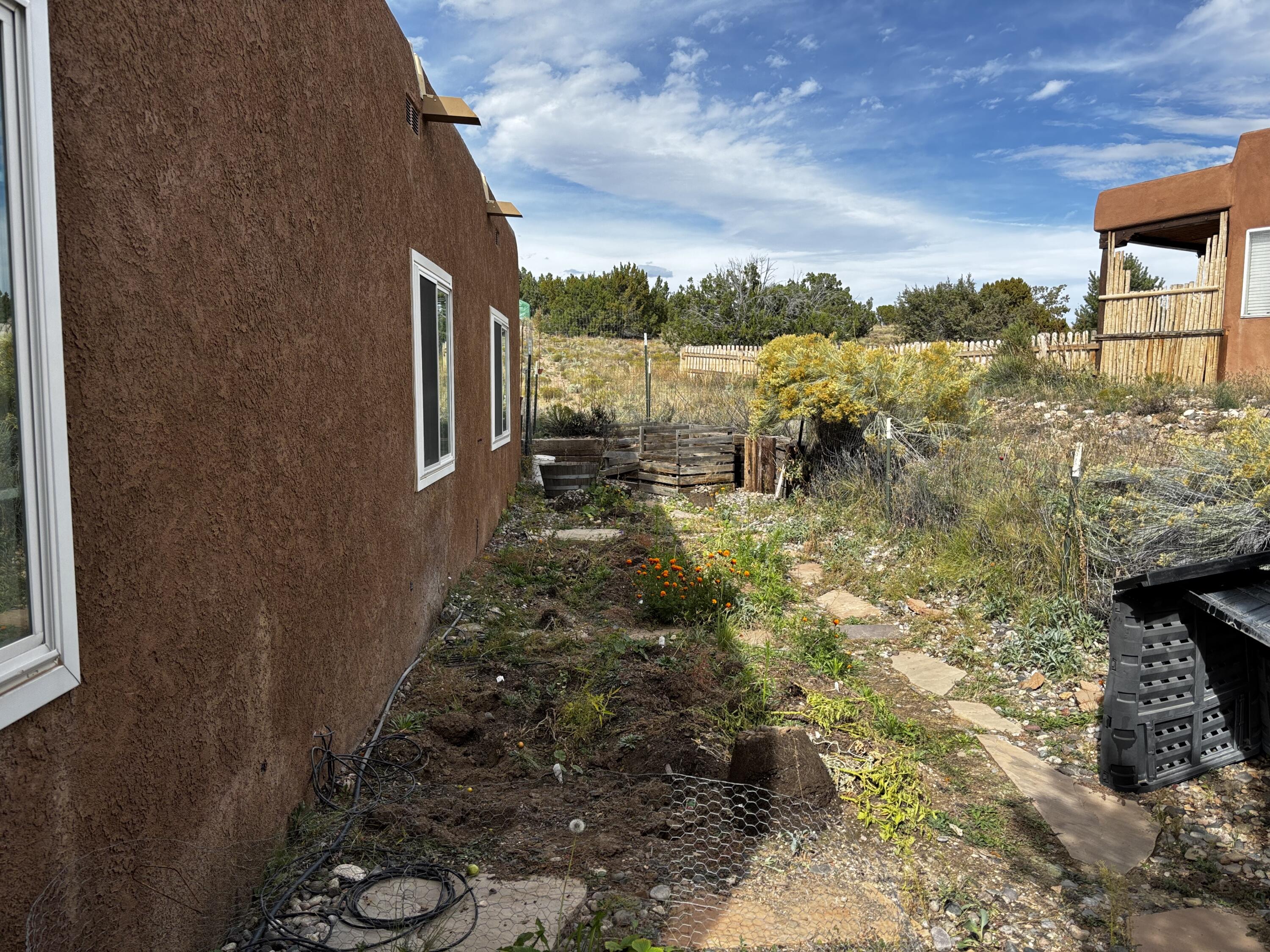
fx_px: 954
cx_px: 635
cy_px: 476
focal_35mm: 26
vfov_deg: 53.1
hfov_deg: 67.3
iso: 50
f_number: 1.6
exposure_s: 1/2398
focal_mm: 5.96
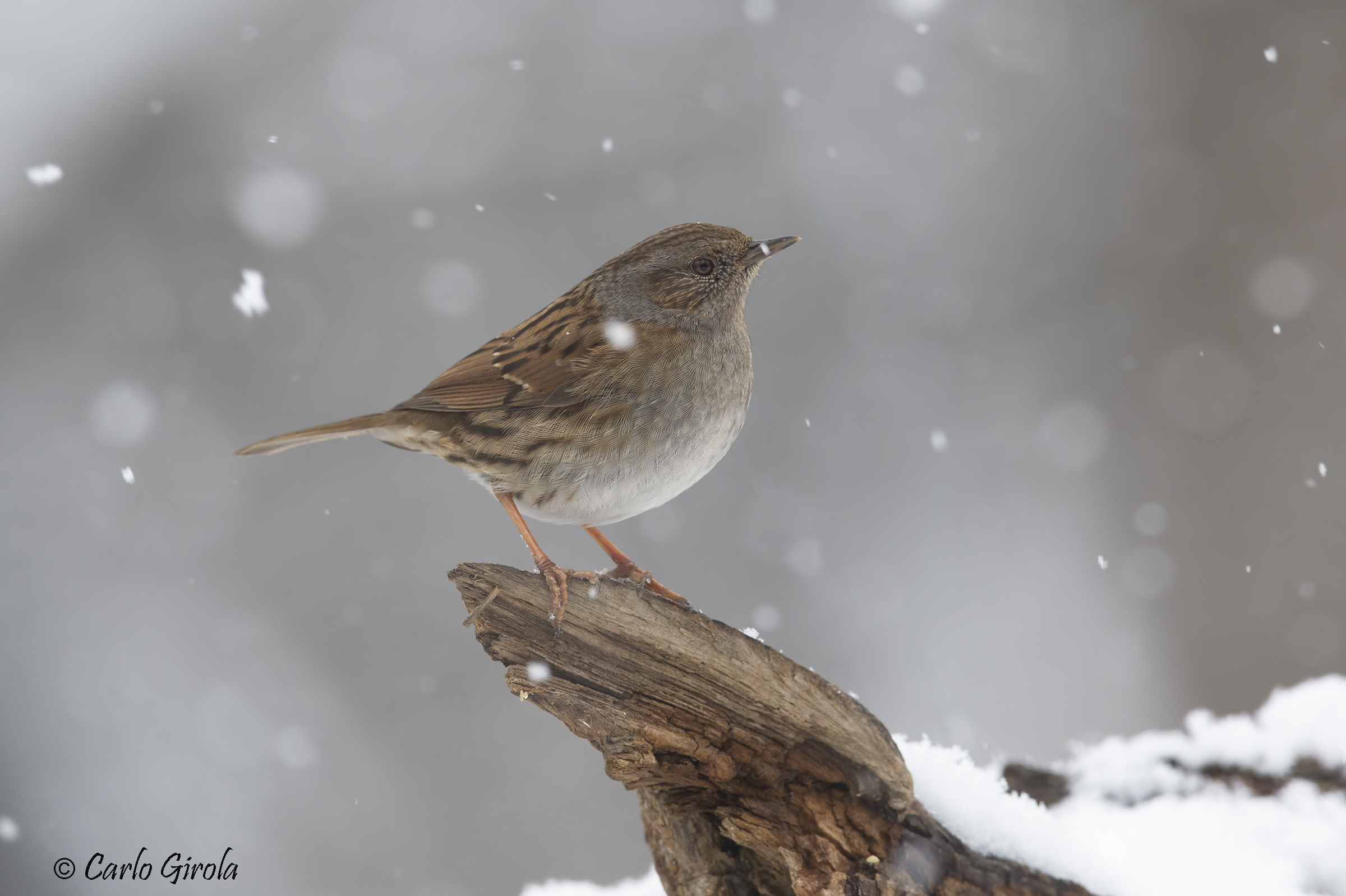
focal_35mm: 600
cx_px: 673
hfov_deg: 3.4
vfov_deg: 2.3
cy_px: 448
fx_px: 22423
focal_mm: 600
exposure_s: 1/500
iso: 1000
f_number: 8
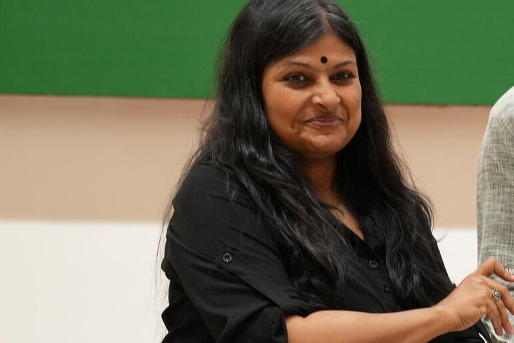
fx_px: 1999
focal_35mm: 140
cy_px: 213
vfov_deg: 9.8
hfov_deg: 14.5
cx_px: 481
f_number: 4
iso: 2500
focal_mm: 56
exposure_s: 1/160
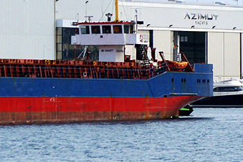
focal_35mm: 369
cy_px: 54
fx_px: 2492
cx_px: -43
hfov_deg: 5.6
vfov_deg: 3.7
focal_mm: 85
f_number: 8
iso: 200
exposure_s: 1/320
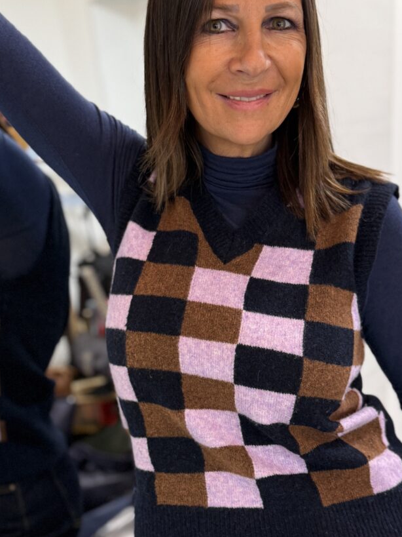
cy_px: 302
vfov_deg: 42.0
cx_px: 220
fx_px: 697
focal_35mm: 45
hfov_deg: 32.2
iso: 200
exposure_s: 1/50
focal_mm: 6.76
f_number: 1.78
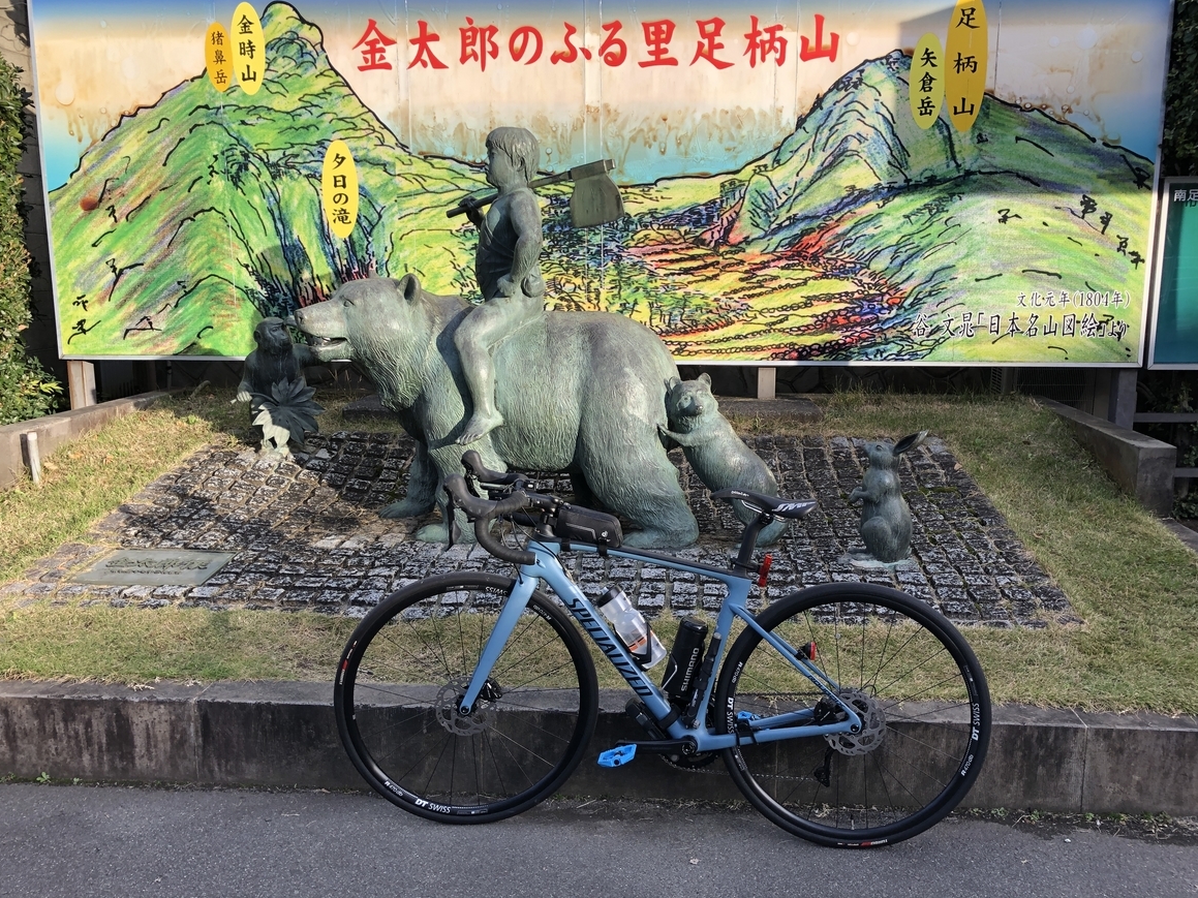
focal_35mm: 29
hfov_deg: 61.7
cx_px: 619
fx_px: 1004
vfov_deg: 48.2
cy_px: 439
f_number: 1.8
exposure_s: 1/390
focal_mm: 3.99
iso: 20
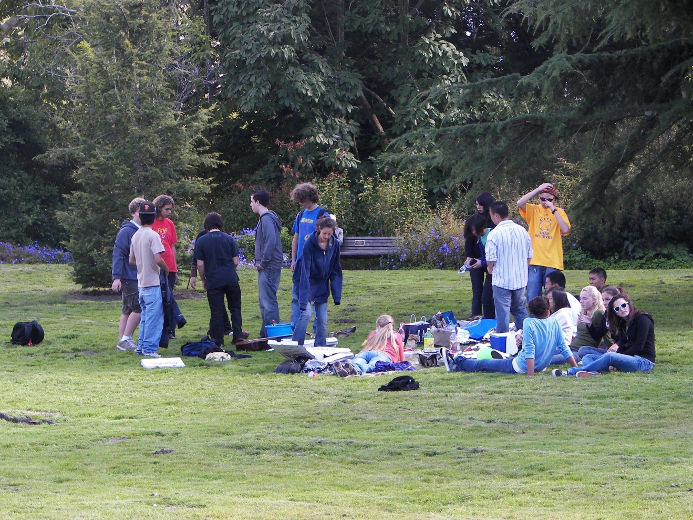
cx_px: 321
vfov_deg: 9.6
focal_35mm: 155
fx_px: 3103
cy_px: 270
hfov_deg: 12.7
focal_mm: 23.6
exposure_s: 1/80
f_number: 3.2
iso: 64
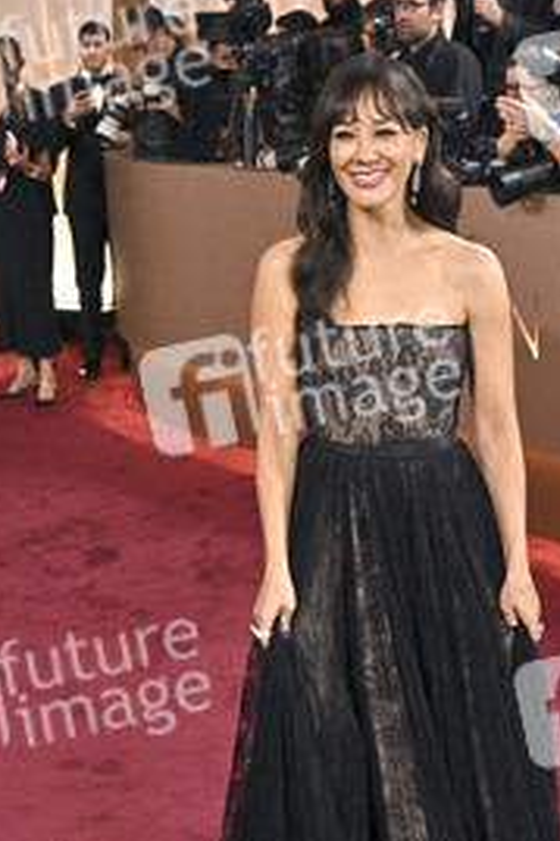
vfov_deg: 34.3
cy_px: 538
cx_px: 391
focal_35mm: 58
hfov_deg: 23.2
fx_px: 1355
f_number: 5.6
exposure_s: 1/320
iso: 2500
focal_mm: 39
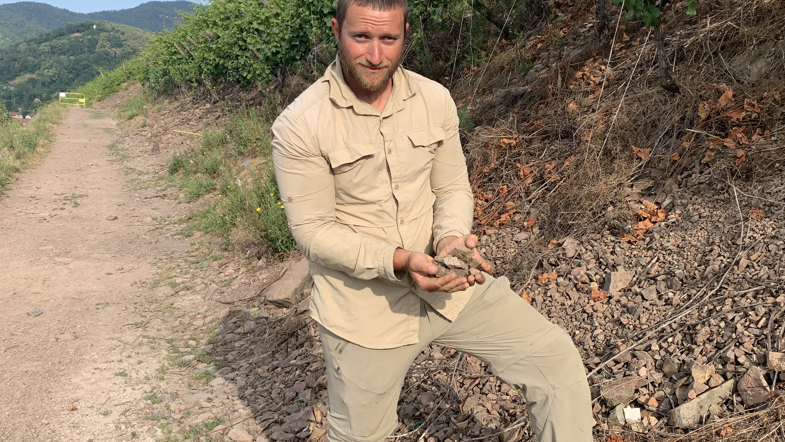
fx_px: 791
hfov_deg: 52.7
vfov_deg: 31.2
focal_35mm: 38
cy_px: 206
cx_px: 419
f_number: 1.8
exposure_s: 1/1205
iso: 25
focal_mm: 4.25
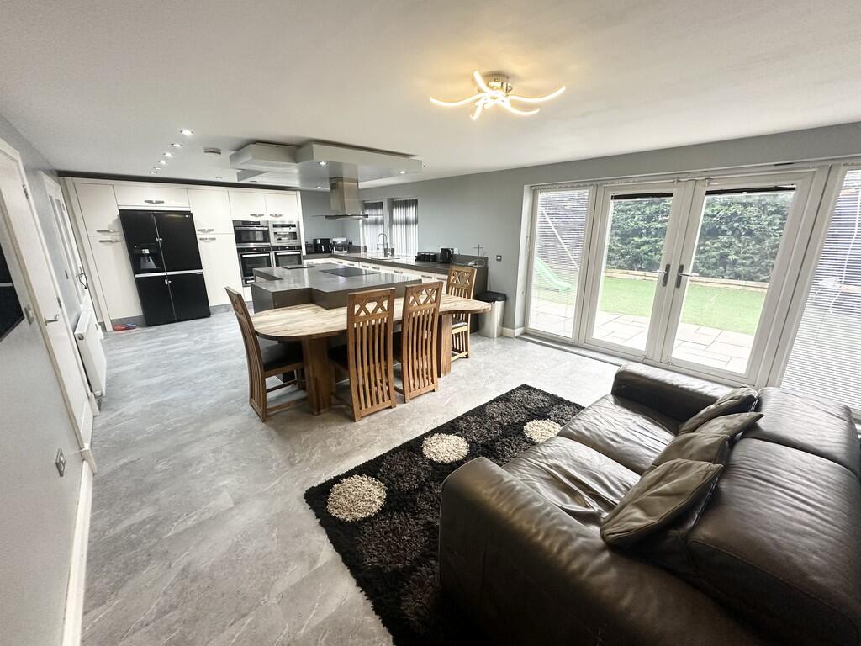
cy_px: 323
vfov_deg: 85.7
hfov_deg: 102.1
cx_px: 430
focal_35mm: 14
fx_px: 348
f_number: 2.2
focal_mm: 2.22
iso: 250
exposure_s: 1/100
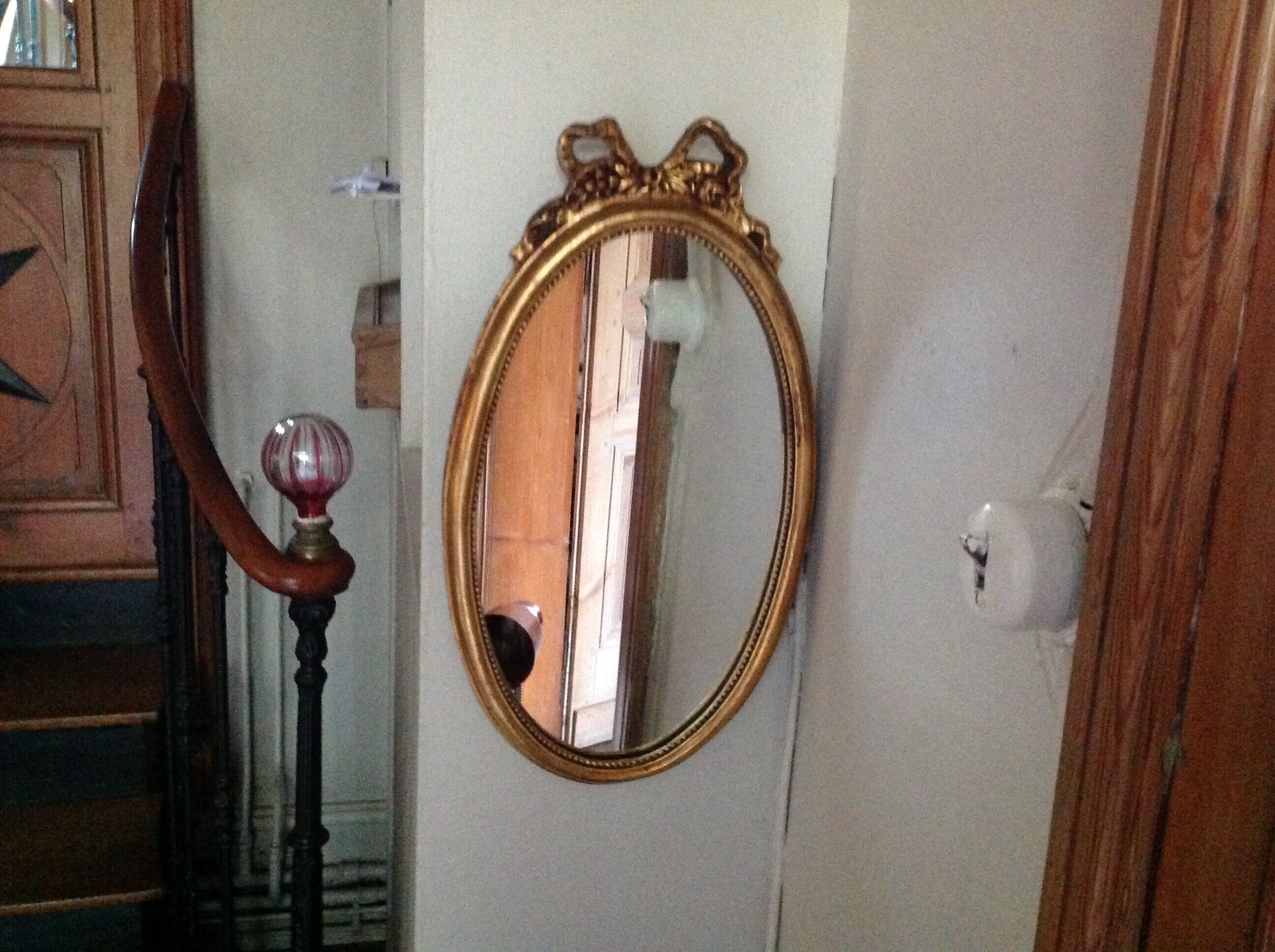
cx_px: 638
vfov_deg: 40.6
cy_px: 476
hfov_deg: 52.7
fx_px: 1287
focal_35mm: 35
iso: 800
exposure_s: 1/15
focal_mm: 4.28
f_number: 2.4
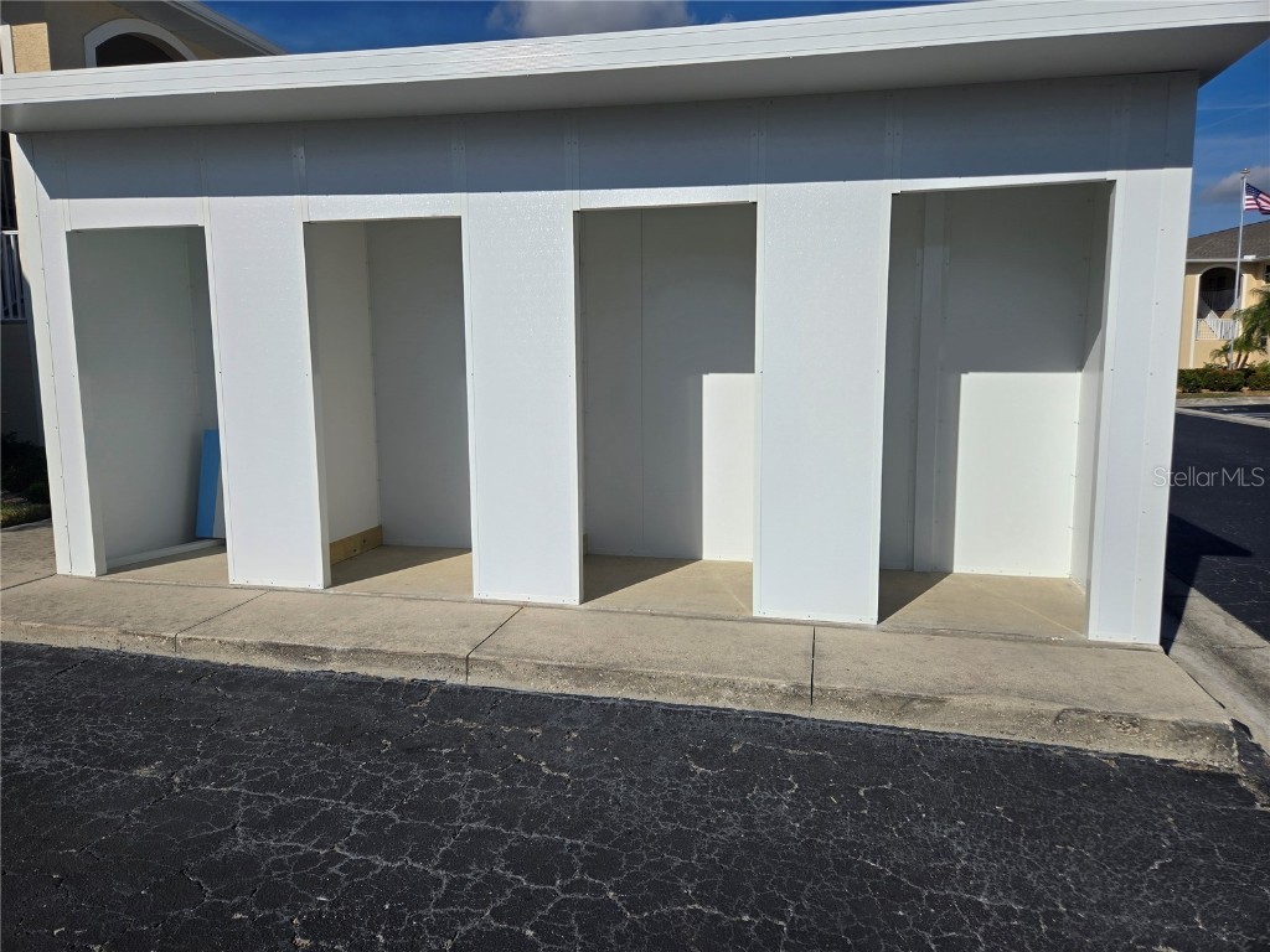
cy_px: 476
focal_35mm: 23
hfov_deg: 73.9
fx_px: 844
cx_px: 635
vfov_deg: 58.9
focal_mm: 5.4
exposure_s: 1/5127
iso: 25
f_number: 1.8
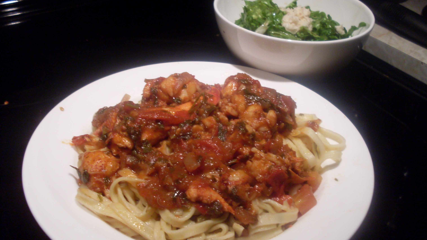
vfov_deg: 28.3
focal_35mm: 42
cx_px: 216
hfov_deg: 48.4
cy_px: 91
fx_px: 476
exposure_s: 1/45
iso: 160
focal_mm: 6.3
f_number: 2.8
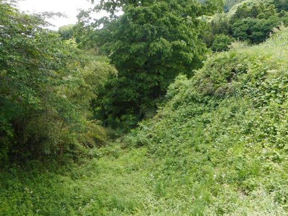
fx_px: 225
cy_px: 112
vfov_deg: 51.3
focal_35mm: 27
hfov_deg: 65.3
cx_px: 136
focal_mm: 4.5
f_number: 3.7
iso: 80
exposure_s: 1/125
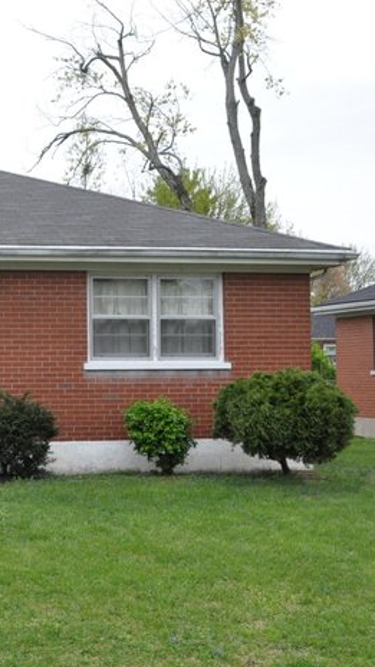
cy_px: 339
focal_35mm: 53
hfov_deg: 20.9
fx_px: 937
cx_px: -89
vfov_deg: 39.2
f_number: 14
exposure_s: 1/800
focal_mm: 22
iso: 1600
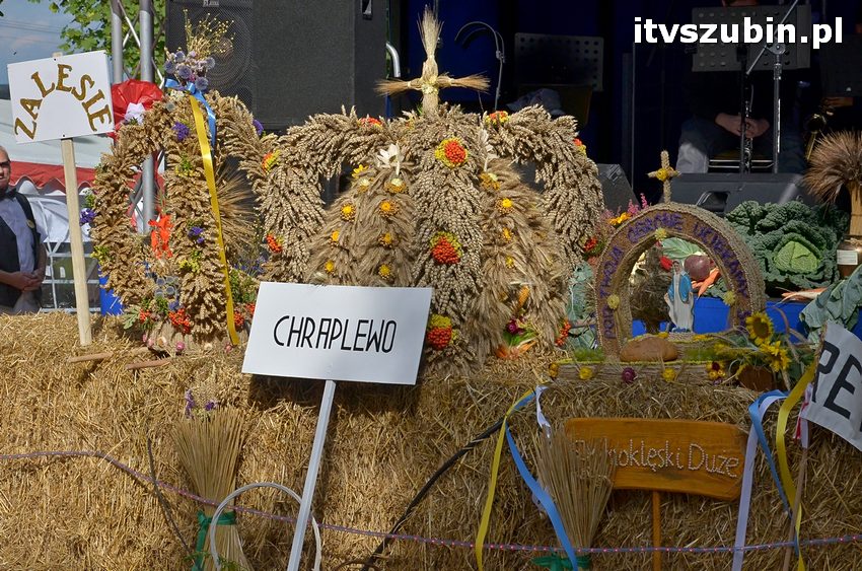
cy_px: 286
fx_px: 2366
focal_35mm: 99
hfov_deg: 20.7
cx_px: 431
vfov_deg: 13.8
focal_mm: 66
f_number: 10
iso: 500
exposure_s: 1/1600
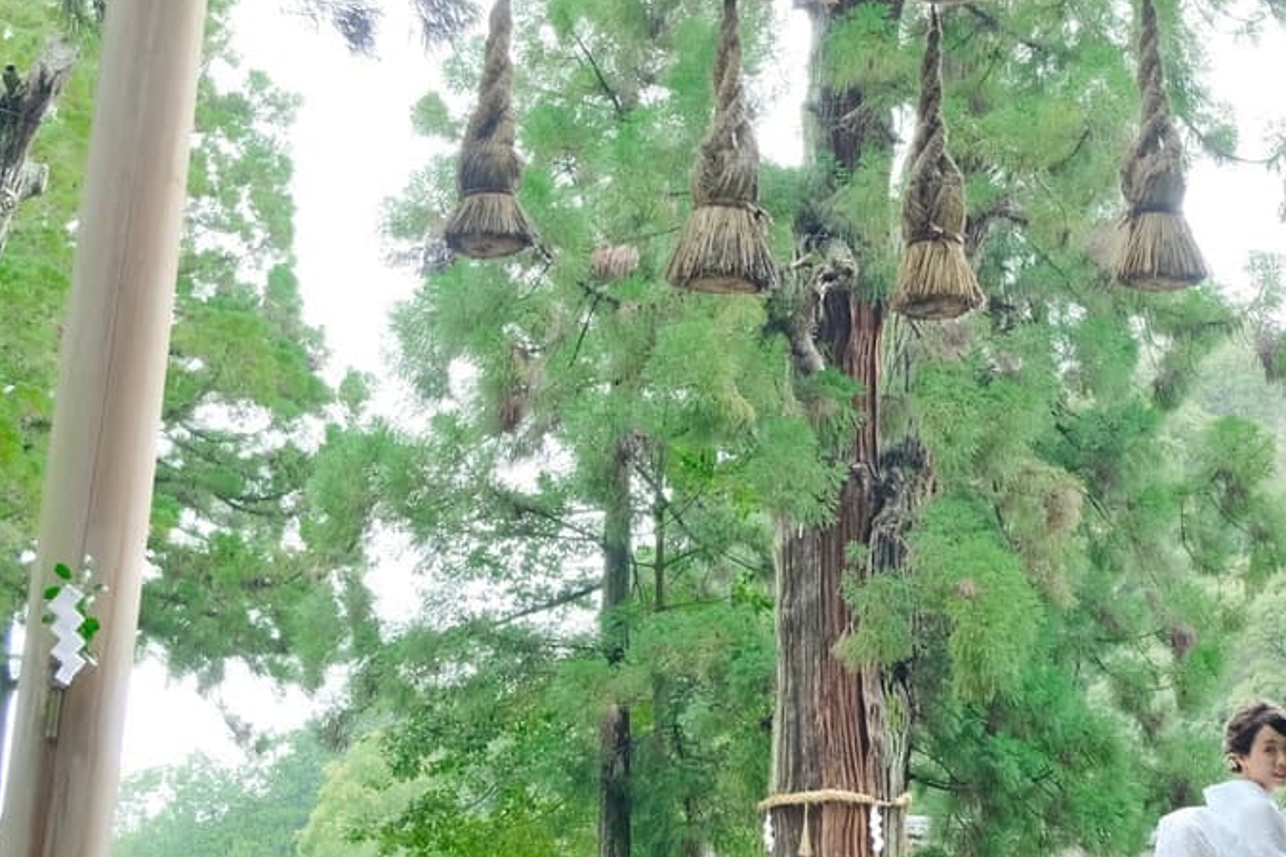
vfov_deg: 21.9
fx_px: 2214
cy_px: 416
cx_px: 958
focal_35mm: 62
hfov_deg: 31.8
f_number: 4
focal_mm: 19.2
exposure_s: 1/160
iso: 1600
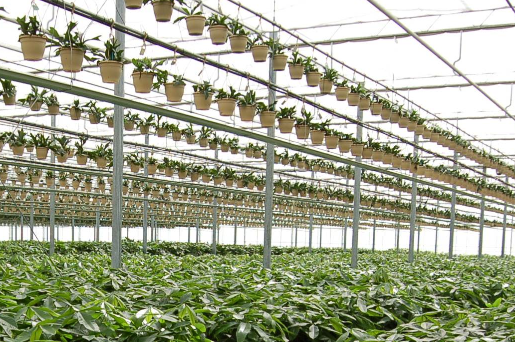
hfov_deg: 33.6
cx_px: 159
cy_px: 338
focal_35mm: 59
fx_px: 843
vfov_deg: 22.1
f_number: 5.6
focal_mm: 18
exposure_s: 1/125
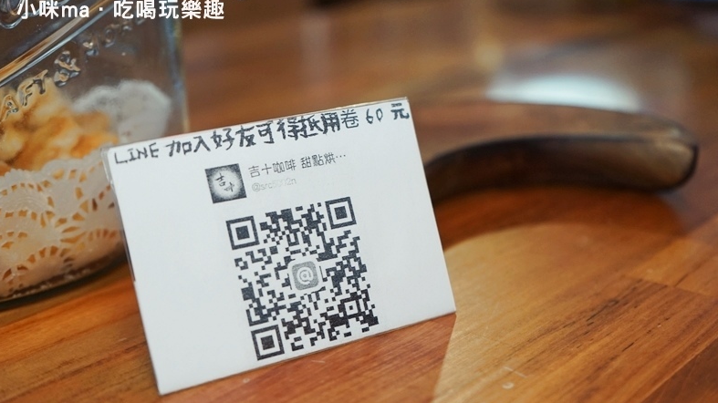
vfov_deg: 24.4
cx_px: 354
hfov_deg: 42.1
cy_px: 217
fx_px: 933
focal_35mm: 49
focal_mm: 46
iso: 800
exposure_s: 1/60
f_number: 4.5
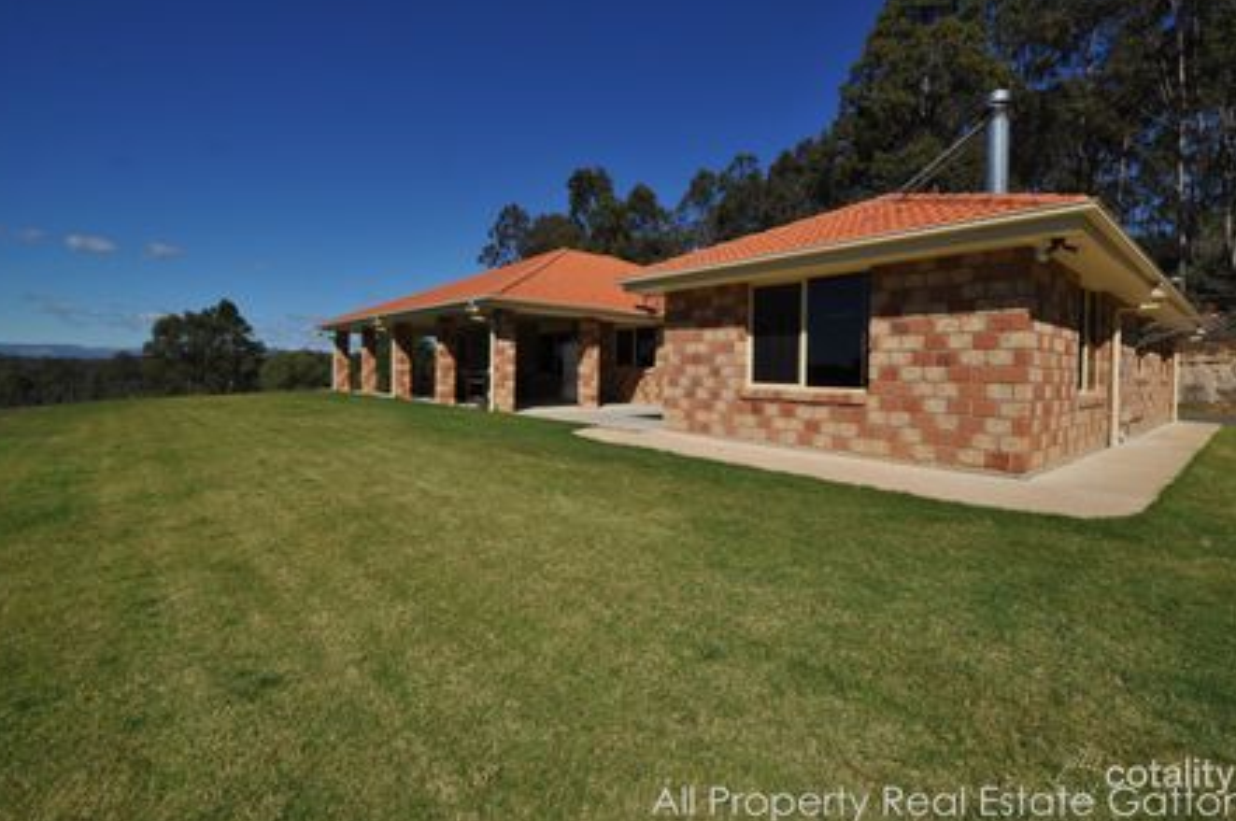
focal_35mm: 16
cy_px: 394
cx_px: 622
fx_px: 549
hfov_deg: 96.8
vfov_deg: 73.6
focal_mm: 10
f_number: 20
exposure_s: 1/200
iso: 200
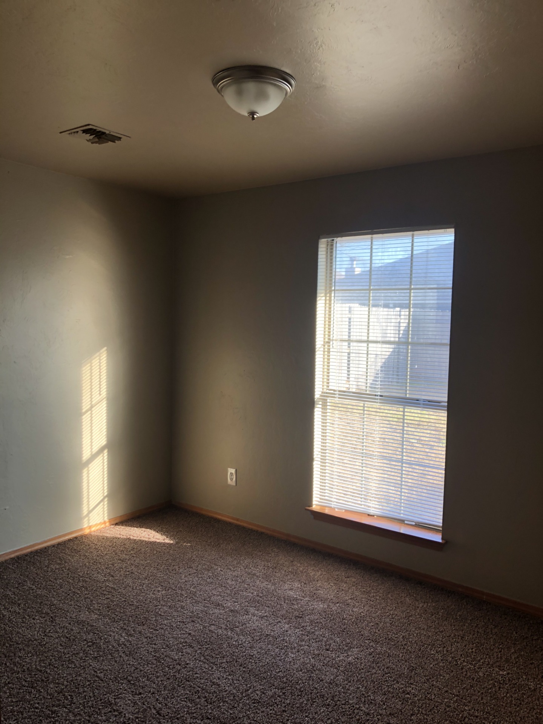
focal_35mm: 28
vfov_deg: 63.4
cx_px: 272
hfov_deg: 49.7
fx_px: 586
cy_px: 362
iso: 40
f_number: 1.8
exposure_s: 1/120
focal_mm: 3.99
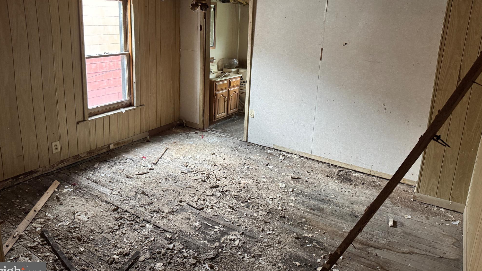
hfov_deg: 69.8
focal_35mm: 27
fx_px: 345
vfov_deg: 42.5
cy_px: 95
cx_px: 234
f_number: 1.78
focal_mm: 6.76
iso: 640
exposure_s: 1/60
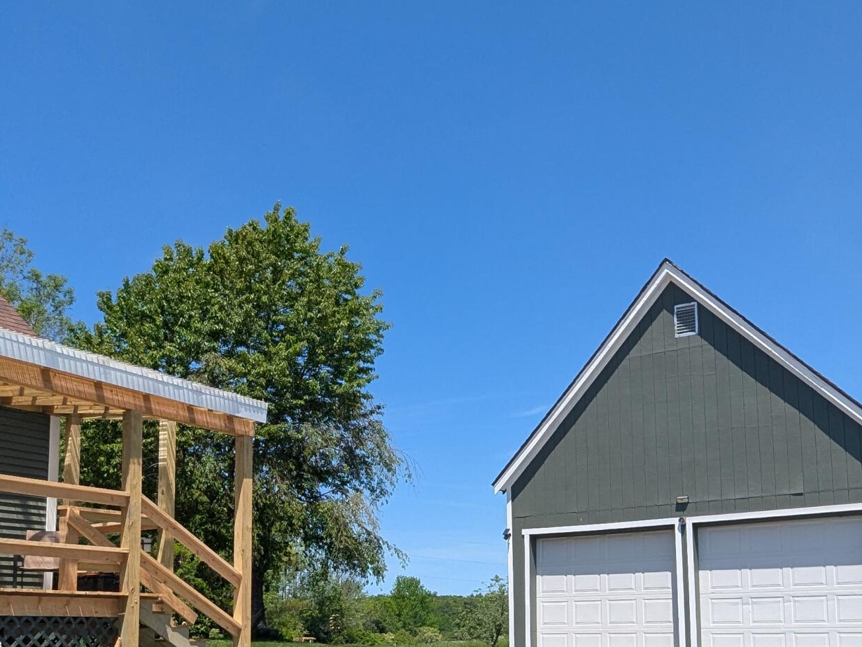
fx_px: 971
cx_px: 466
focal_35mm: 39
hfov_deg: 47.8
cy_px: 513
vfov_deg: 35.7
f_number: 2.2
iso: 52
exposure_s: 1/1550
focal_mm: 2.35
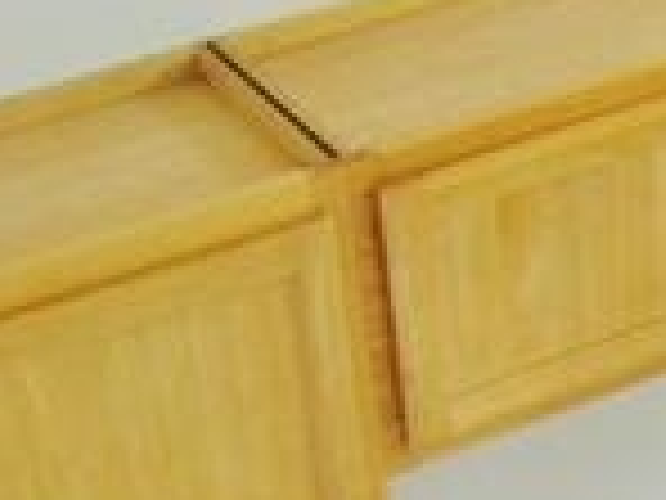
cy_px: 847
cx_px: 1395
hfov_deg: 11.6
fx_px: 2905
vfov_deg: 9.4
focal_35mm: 151
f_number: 2.8
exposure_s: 1/30
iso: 64
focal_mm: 7.4
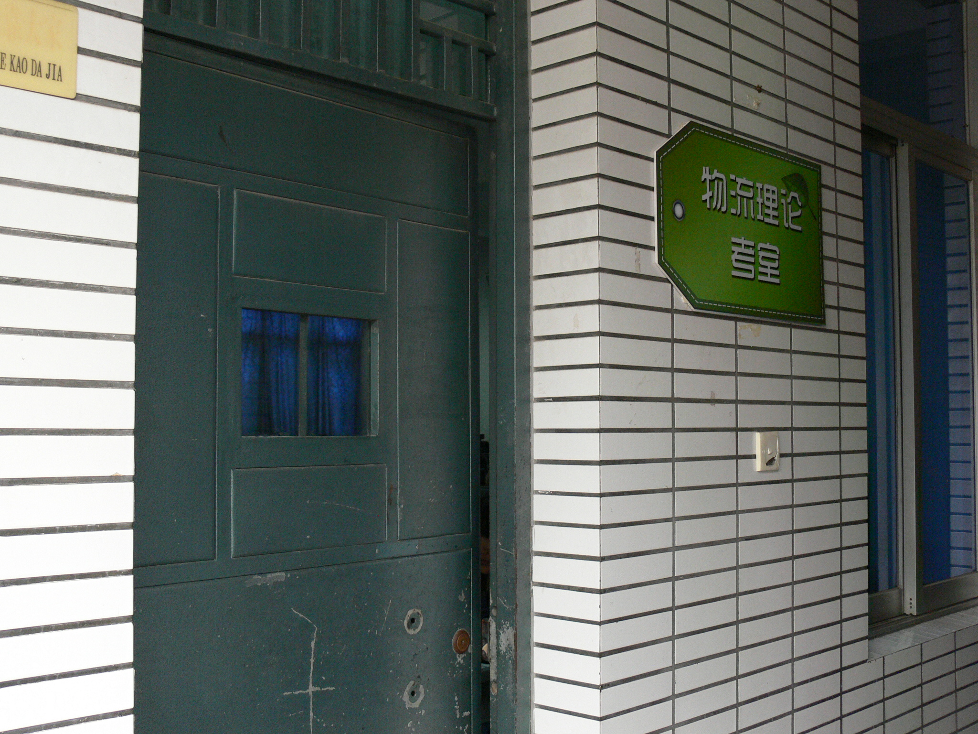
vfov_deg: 36.0
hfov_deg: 46.8
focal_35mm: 40
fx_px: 1130
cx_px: 489
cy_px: 367
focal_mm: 8.2
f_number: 2.8
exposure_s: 1/80
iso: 200
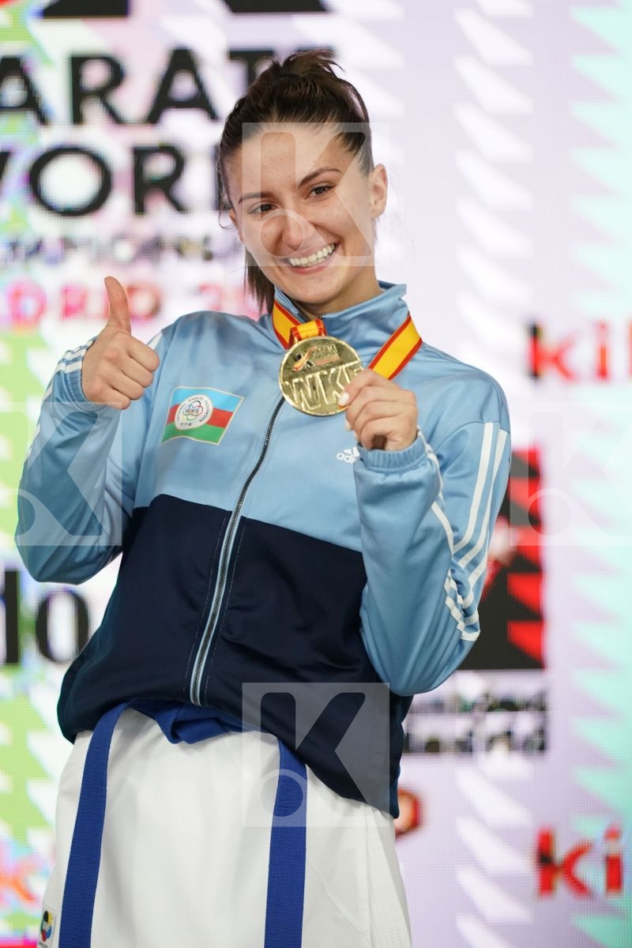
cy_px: 474
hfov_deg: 3.4
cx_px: 316
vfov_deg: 5.2
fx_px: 10533
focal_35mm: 400
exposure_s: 1/500
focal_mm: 400
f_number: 2.8
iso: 5000
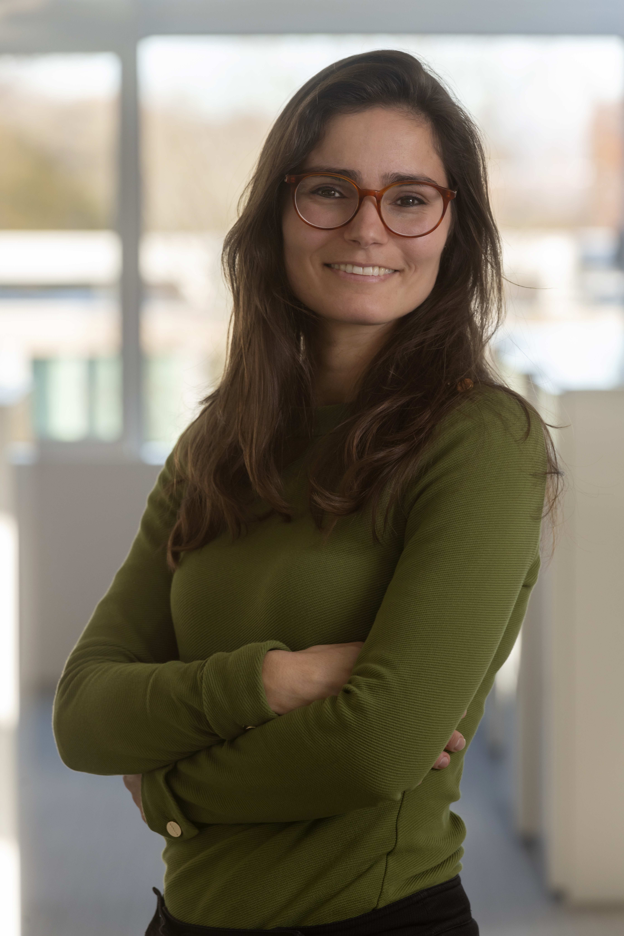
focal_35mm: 190
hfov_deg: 7.2
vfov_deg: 10.8
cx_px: 312
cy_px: 468
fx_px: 4940
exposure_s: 1/100
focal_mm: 190
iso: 400
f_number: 5.6
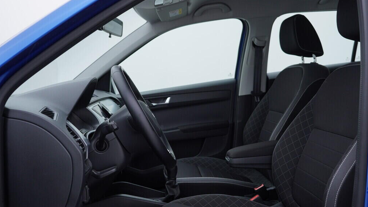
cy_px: 87
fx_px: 371
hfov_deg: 52.8
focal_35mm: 38
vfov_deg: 31.2
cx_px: 184
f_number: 4
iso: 125
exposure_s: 1/60
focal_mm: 24
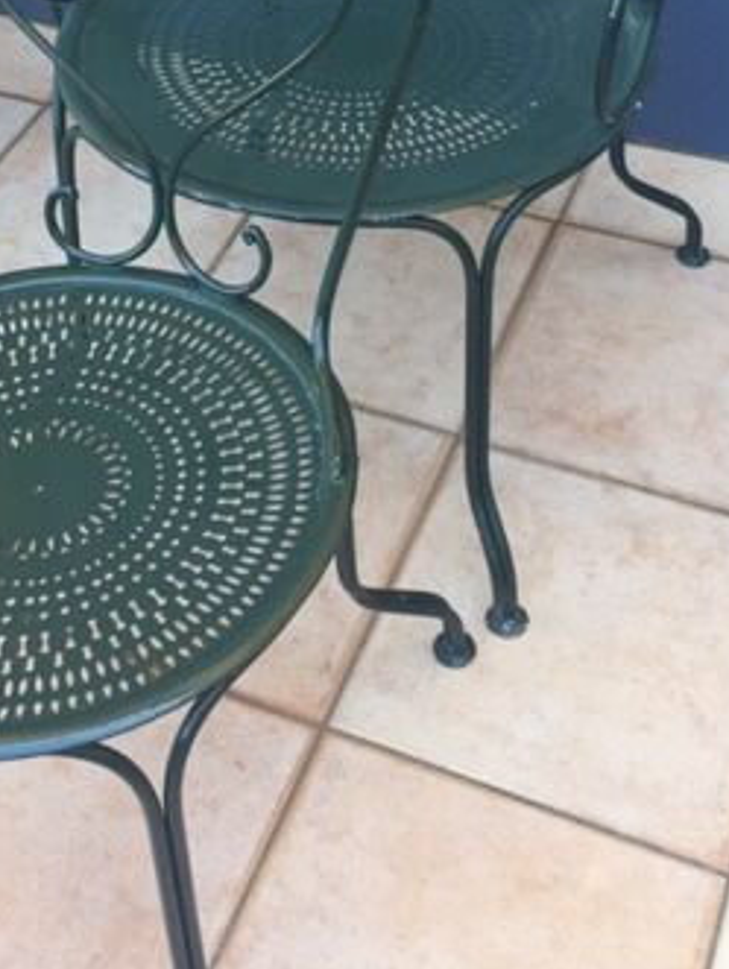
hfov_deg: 26.1
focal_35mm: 56
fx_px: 1569
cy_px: 152
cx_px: 296
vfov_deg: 33.0
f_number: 2.2
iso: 50
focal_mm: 4.15
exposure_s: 1/100
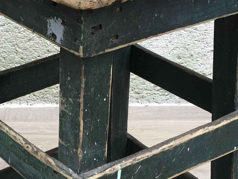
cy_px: 151
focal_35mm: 84
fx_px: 578
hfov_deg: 23.0
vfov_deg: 17.4
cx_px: 53
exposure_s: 1/165
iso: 25
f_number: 2.2
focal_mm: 4.15
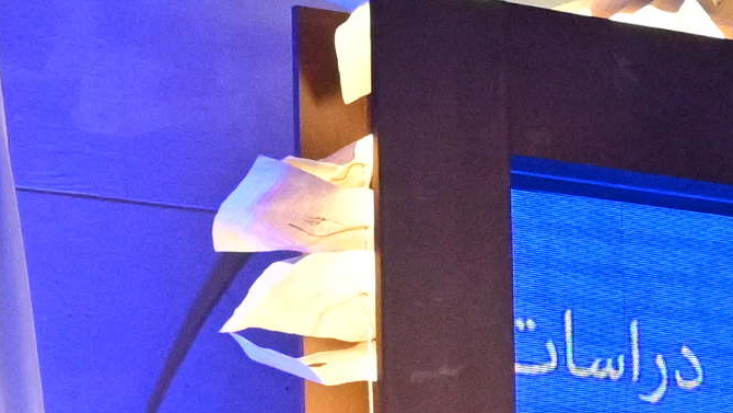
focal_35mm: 227
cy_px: 903
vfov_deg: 5.2
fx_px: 4412
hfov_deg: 9.0
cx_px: 1420
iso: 4000
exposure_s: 1/250
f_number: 5
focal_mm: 24
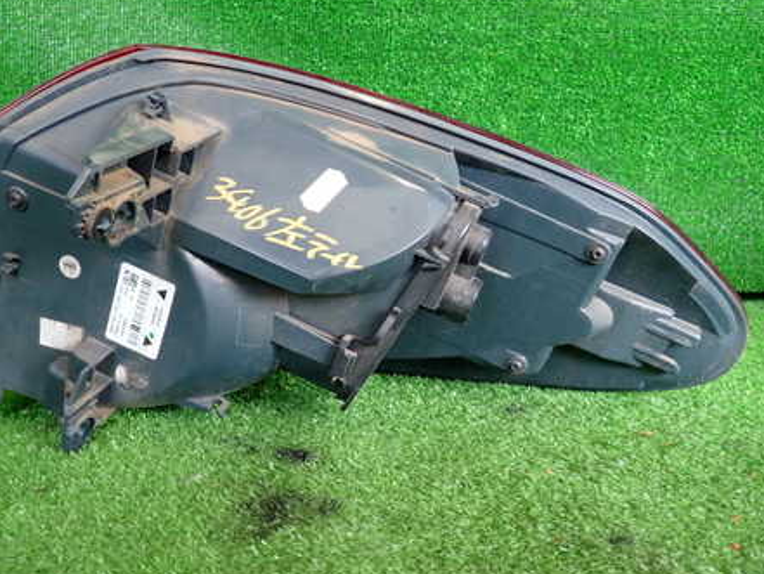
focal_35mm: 34
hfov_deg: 53.9
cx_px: 352
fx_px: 751
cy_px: 323
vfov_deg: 41.7
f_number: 2
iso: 200
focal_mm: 4.5
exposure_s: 1/40
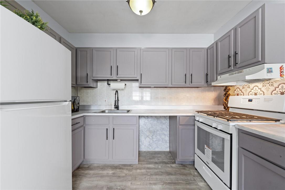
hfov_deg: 104.3
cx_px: 142
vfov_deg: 81.2
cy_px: 95
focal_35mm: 14
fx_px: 111
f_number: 10
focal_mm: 14
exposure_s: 1/1.67
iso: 200
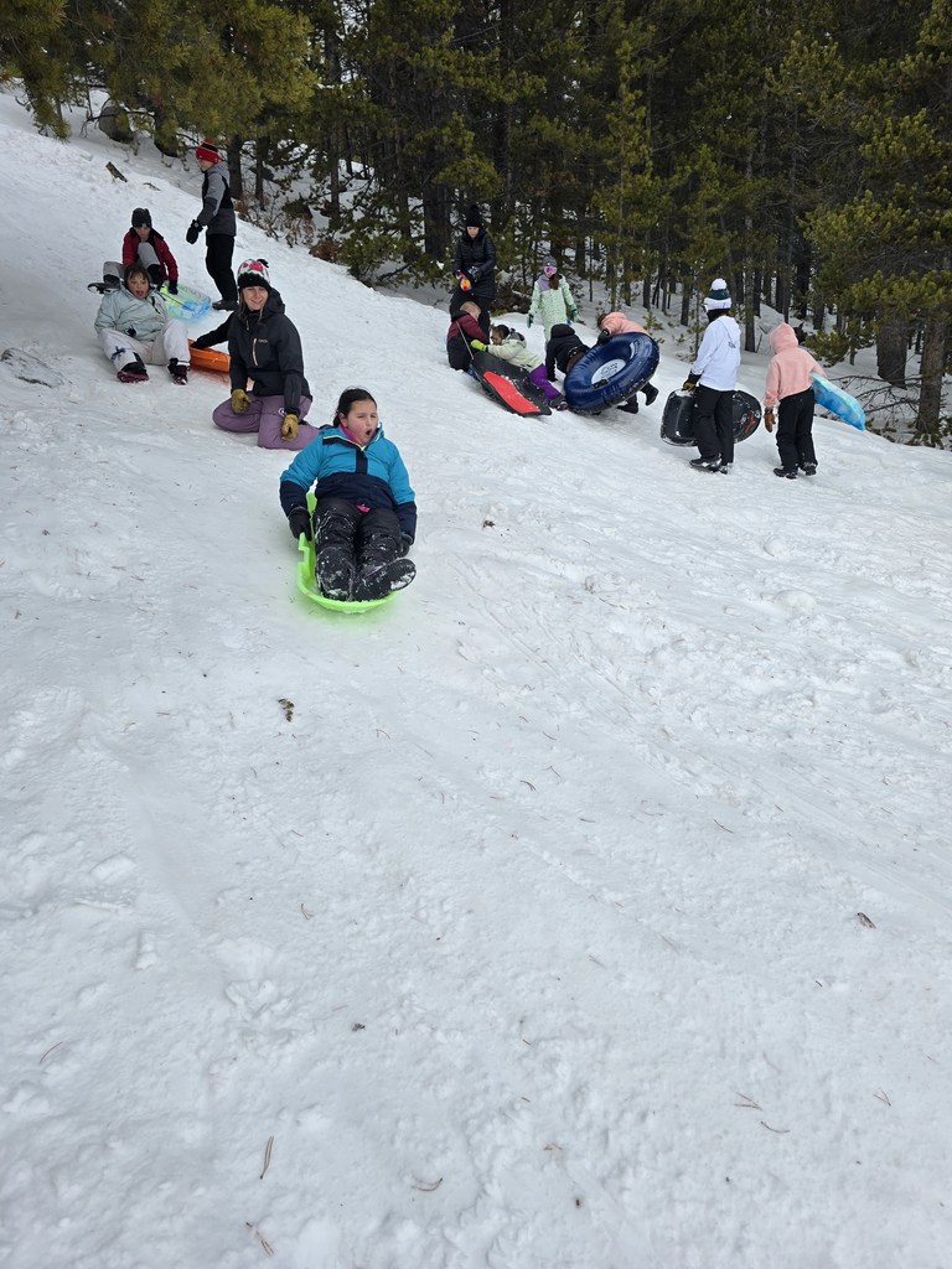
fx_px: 843
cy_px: 634
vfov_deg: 73.9
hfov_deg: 58.9
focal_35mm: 23
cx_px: 476
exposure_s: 1/410
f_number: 1.7
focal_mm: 6.3
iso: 12
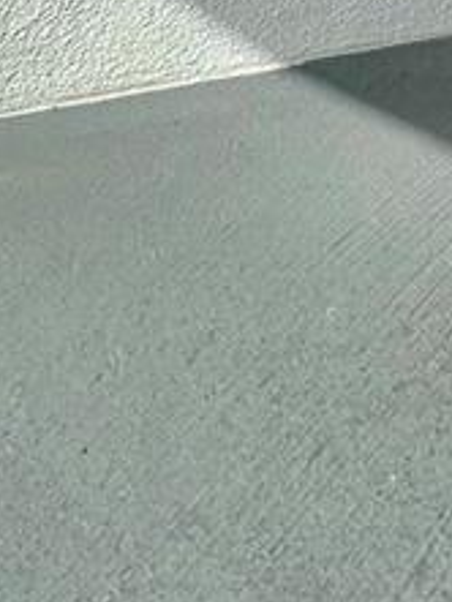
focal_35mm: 76
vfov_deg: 17.0
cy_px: -673
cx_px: 681
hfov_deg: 17.4
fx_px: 1322
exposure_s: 1/754
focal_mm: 2.22
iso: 50
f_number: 2.2
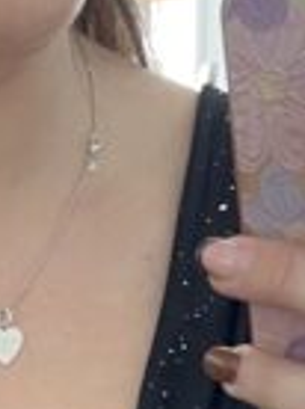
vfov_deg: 10.2
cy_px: 1162
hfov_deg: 9.6
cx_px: -83
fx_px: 1779
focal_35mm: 151
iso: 64
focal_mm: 4.2
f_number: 1.6
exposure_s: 1/50
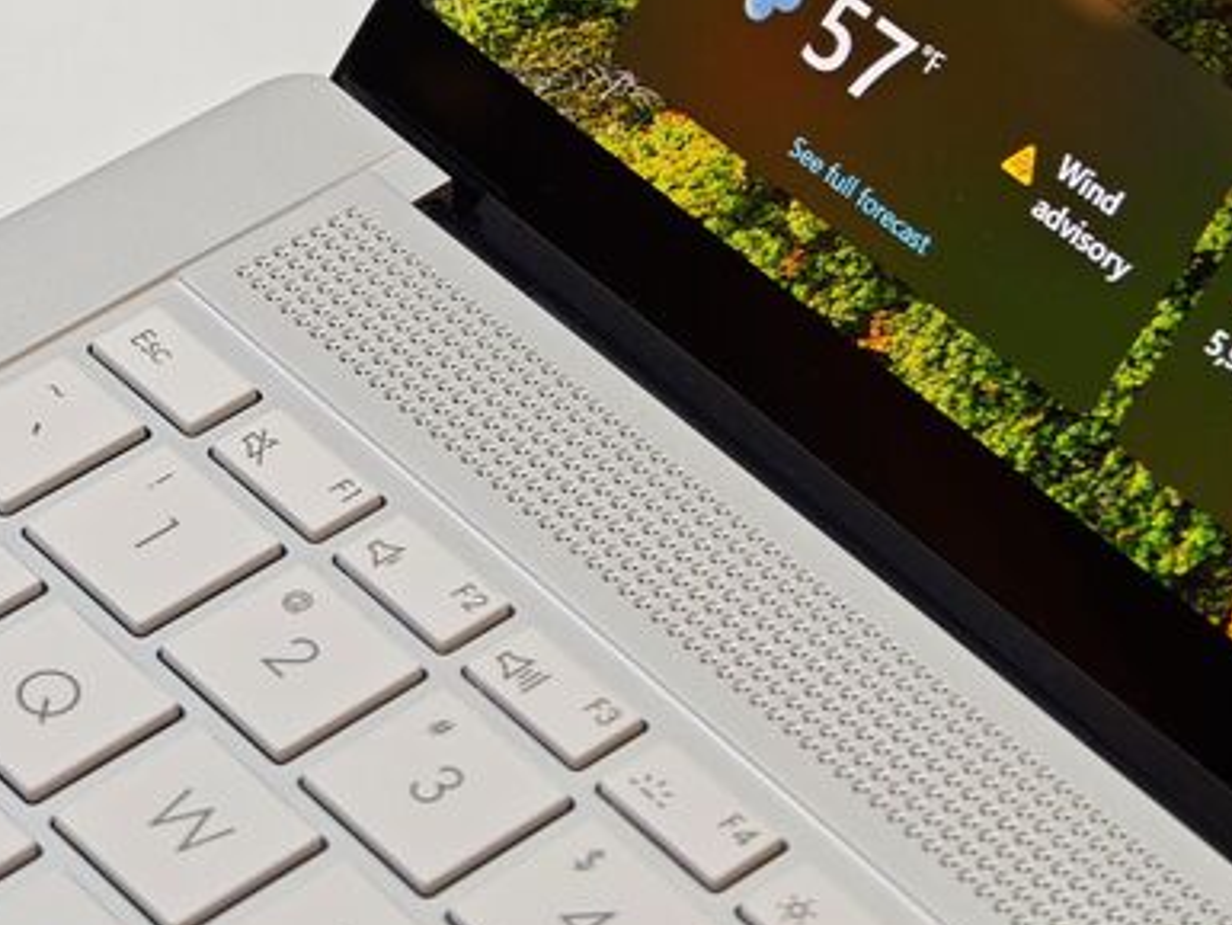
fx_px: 6052
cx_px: 490
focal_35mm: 170
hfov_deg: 11.6
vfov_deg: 8.7
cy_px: 294
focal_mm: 19.4
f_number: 2.5
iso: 320
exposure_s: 1/120
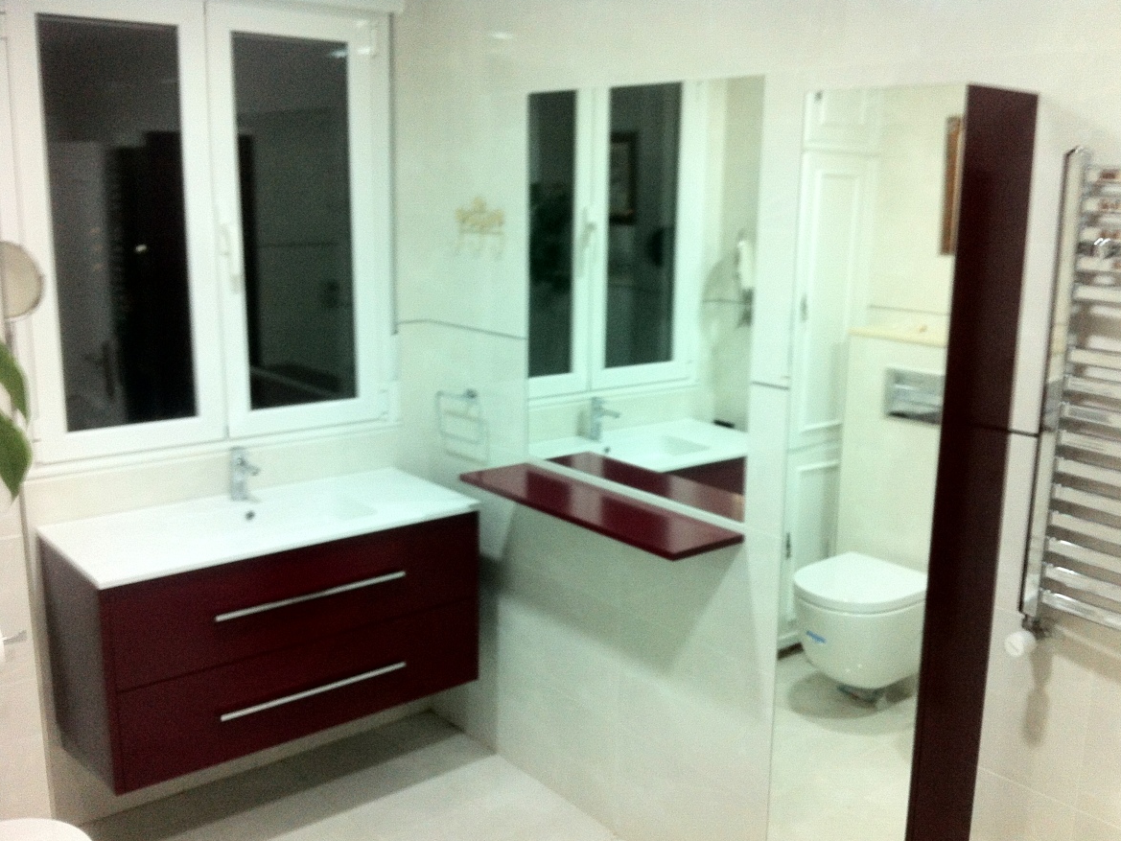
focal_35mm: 36
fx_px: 1166
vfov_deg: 39.7
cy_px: 418
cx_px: 576
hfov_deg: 51.3
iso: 125
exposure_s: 1/15
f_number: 2.8
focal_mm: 3.85
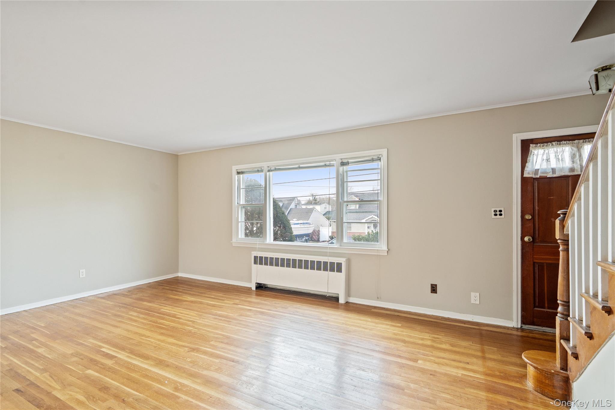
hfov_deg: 96.7
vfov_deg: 73.7
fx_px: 273
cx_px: 308
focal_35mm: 16
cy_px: 205
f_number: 6.3
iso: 500
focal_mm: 16
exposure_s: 1/10
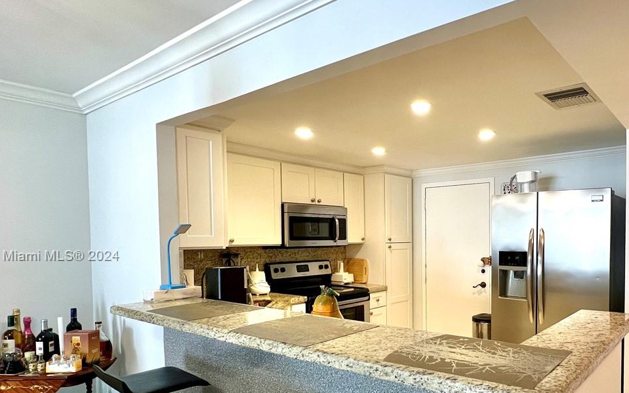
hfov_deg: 74.1
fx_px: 394
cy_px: 257
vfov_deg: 52.1
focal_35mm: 23
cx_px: 434
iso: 200
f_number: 1.8
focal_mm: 1.57
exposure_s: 1/120
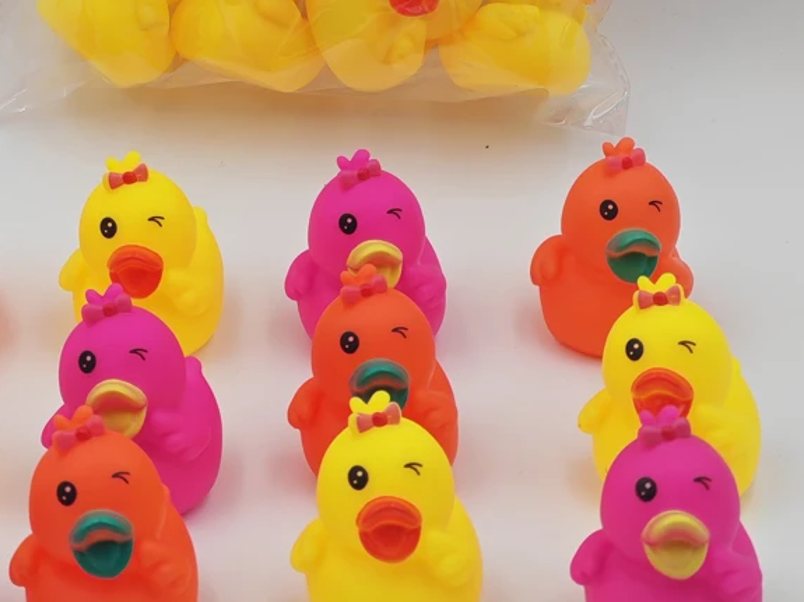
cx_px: 260
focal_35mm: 134
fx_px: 3112
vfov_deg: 10.9
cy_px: -31
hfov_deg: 14.7
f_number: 2.4
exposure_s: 1/100
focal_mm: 8.67
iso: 160
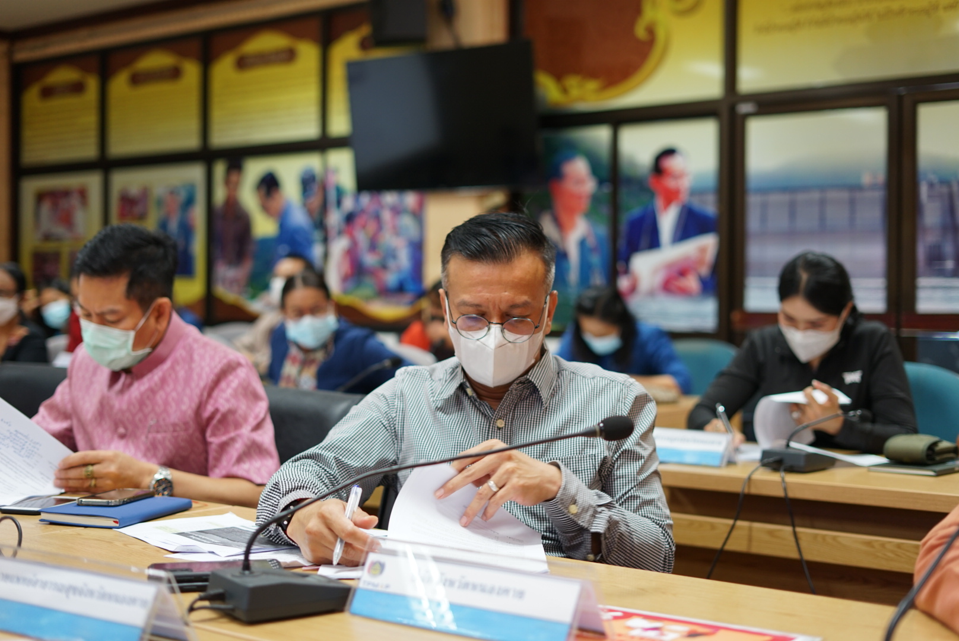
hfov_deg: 39.6
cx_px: 480
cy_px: 320
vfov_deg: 27.0
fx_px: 1333
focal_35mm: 50
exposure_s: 1/60
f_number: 2.2
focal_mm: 50
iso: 400
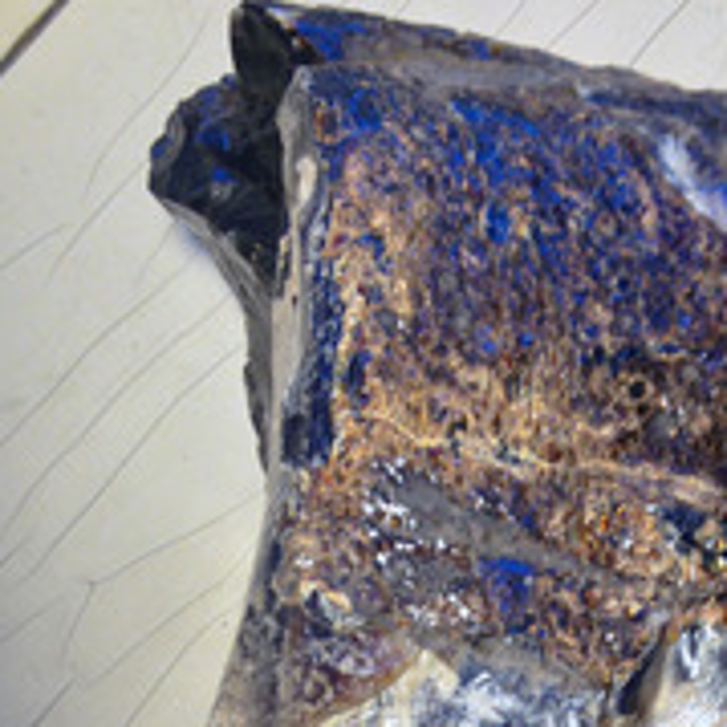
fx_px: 1544
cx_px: 597
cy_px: 711
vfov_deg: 25.3
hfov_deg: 25.9
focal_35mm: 65
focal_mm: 4.12
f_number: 2.4
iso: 50
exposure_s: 1/24
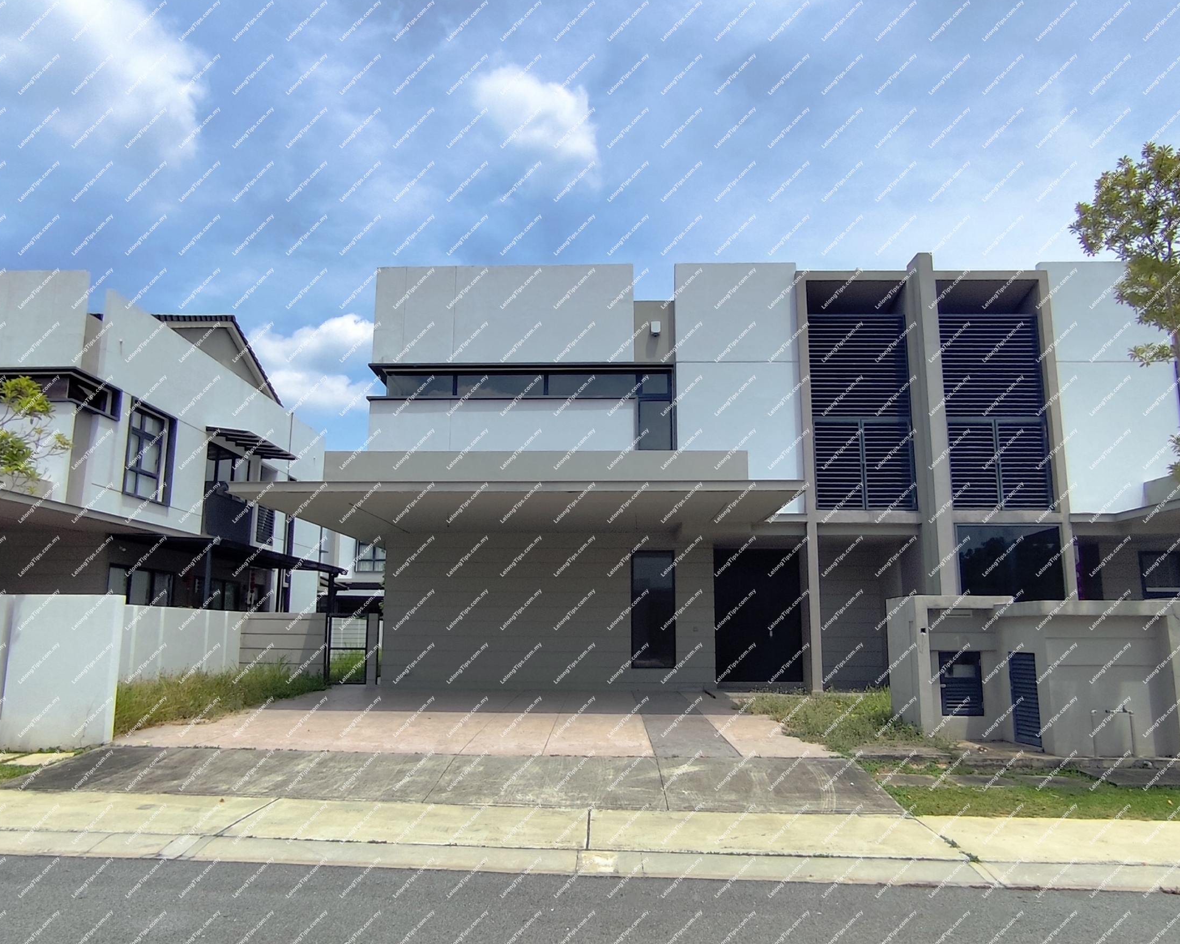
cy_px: 471
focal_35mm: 20
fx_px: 699
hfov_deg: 80.4
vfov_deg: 68.1
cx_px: 595
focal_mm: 1.65
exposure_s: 1/2182
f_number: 2.2
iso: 50
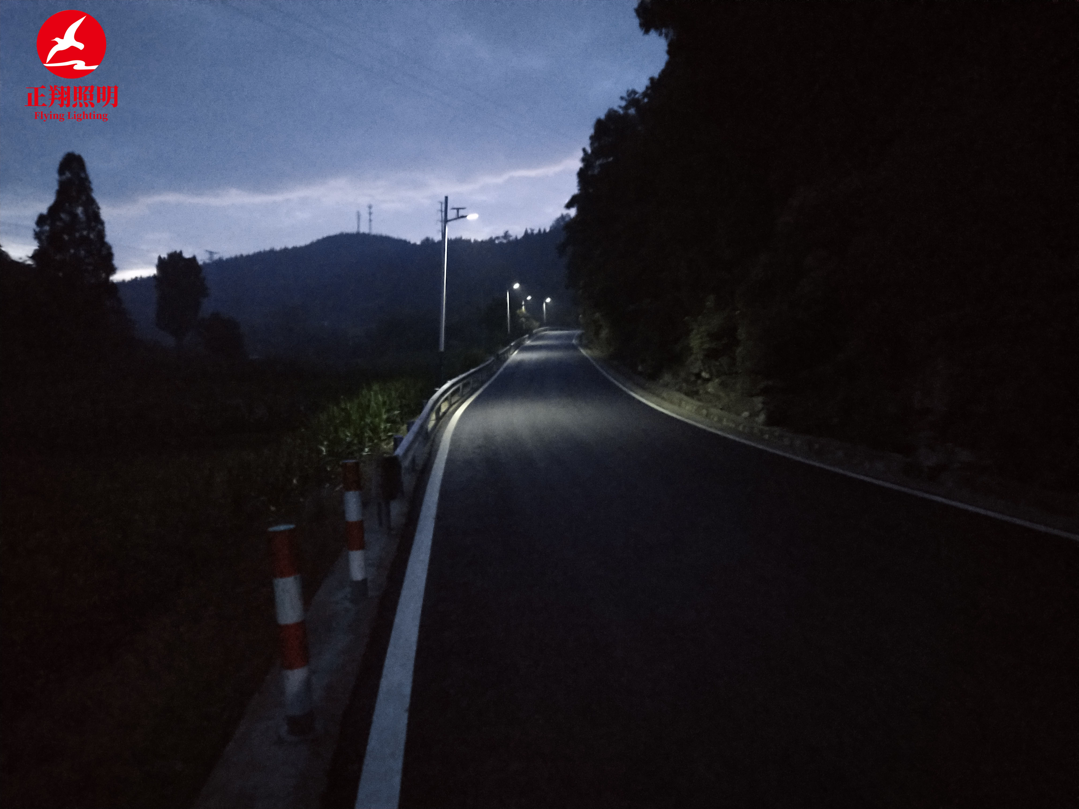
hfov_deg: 60.0
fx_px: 935
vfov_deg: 46.8
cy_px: 404
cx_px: 540
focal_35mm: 30
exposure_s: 1/14.3
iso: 4021
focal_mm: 3.95
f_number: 1.8
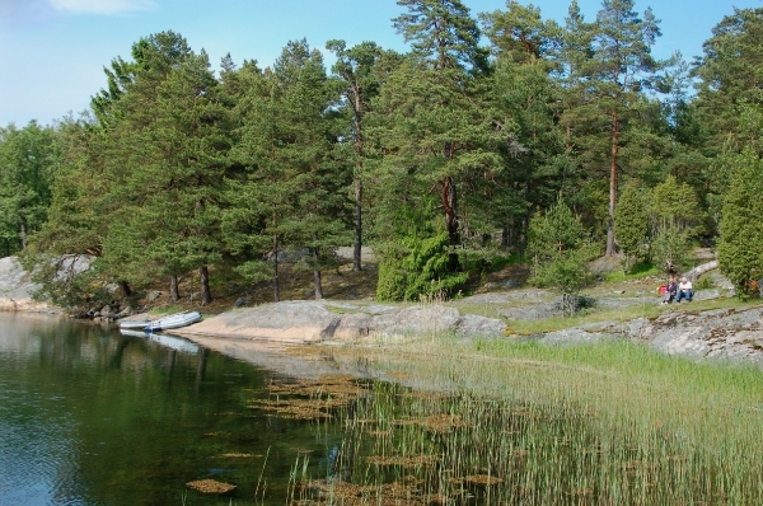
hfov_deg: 38.9
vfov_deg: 26.4
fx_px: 1079
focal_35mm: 51
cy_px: 253
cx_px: 382
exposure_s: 1/320
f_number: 6.3
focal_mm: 34
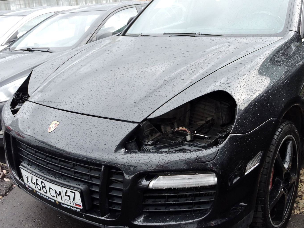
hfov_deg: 52.1
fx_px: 307
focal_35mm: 35
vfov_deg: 40.6
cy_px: 95
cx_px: 188
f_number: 3.3
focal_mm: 4.3
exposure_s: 1/125
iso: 100
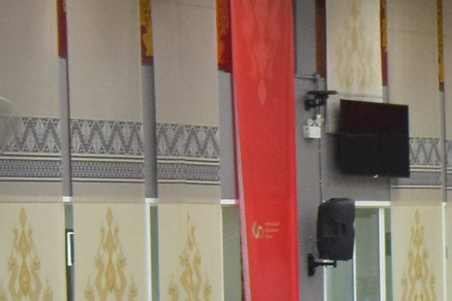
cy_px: 458
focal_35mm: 208
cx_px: 623
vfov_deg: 6.5
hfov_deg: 9.7
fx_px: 2611
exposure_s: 1/125
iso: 2500
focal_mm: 28
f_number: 5
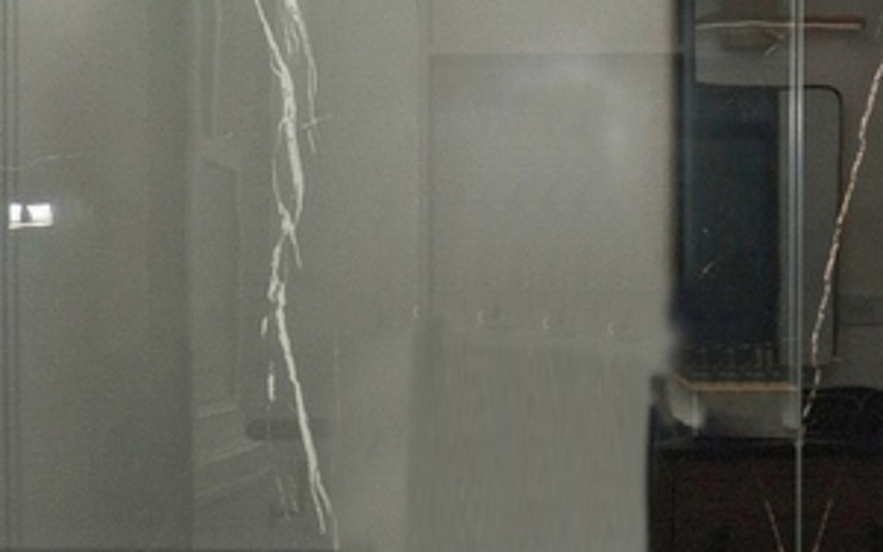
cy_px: 282
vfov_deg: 19.7
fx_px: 1588
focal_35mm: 66
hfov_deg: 31.0
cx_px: 532
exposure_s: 1/250
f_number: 13
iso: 200
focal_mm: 12
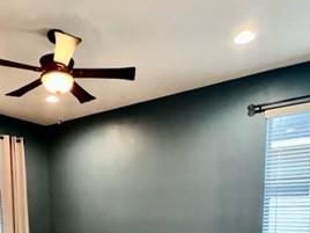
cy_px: 235
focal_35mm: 31
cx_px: 102
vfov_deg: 39.7
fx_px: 278
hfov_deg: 57.0
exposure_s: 1/60
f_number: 1.8
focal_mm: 1.57
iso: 640
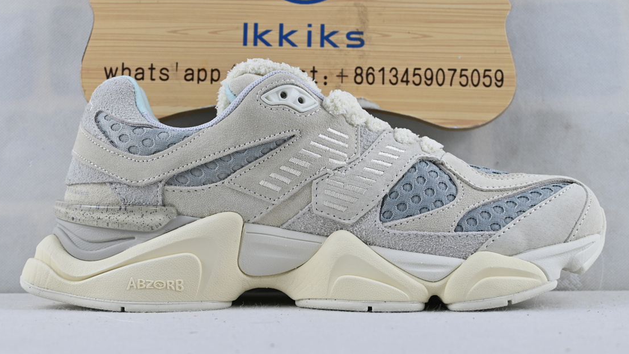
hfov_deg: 40.0
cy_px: 187
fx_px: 865
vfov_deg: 23.1
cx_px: 314
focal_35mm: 52
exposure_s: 1/60
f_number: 4.8
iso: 100
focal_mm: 30.5
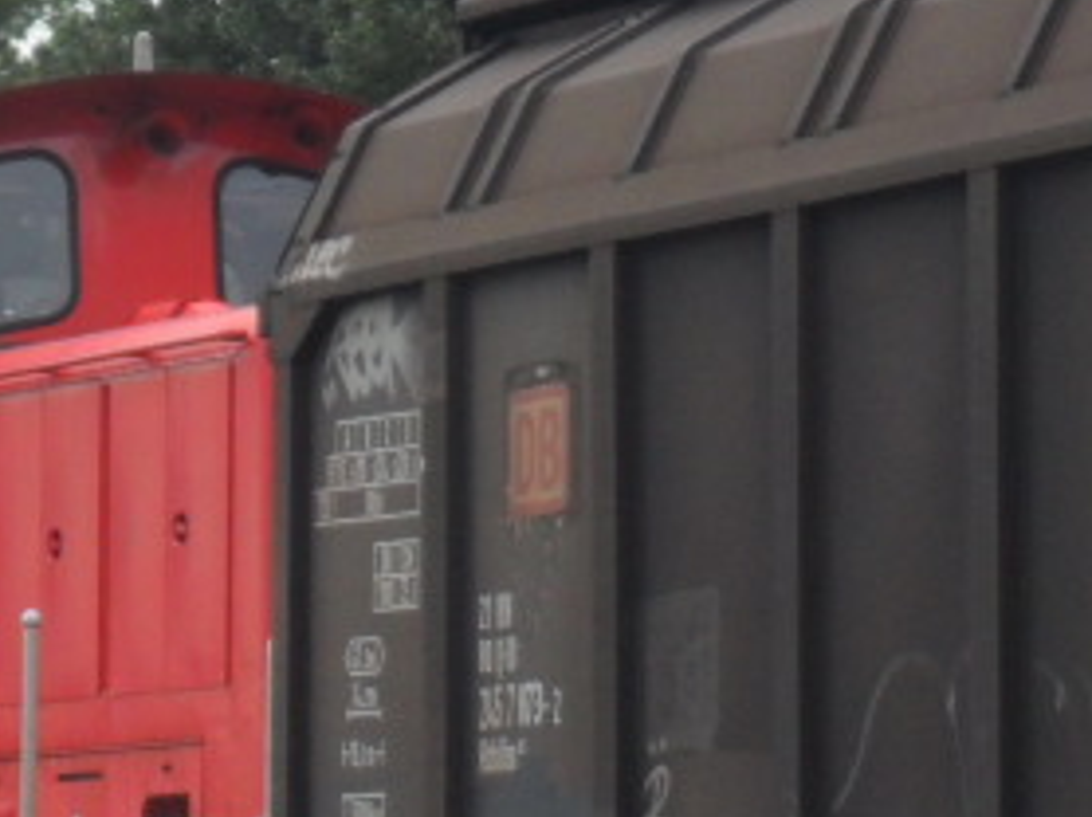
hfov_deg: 5.0
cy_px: 546
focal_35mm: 398
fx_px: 12545
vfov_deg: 3.7
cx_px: 310
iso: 100
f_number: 5
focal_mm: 19.6
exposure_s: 1/250
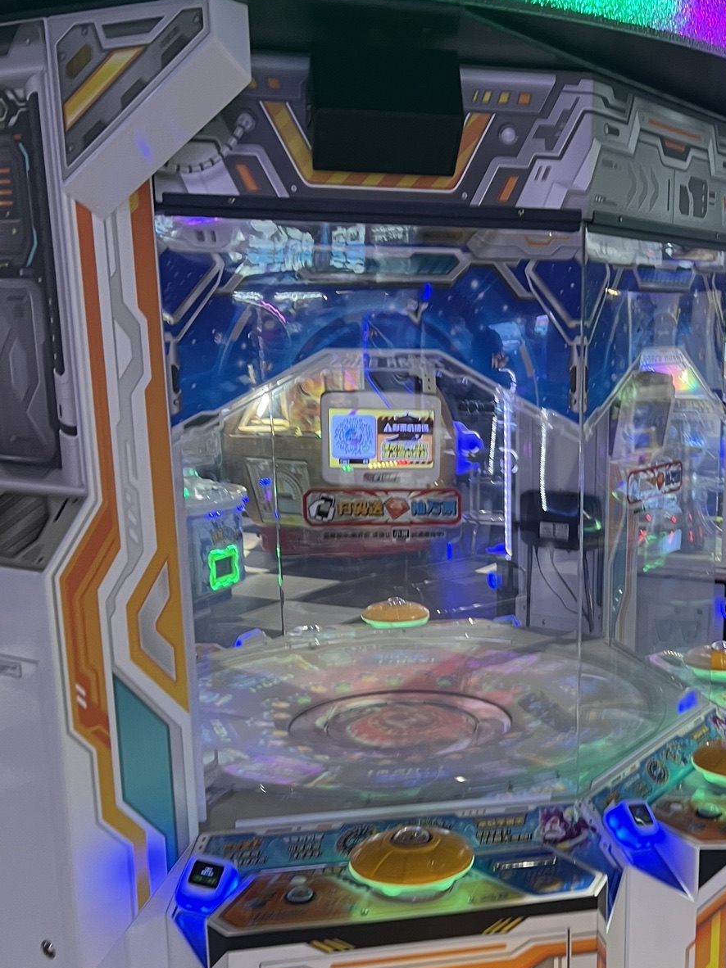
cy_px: 653
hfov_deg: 32.0
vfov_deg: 42.3
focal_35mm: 44
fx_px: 1231
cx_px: 575
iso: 80
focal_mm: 5.7
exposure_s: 1/50
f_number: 1.5
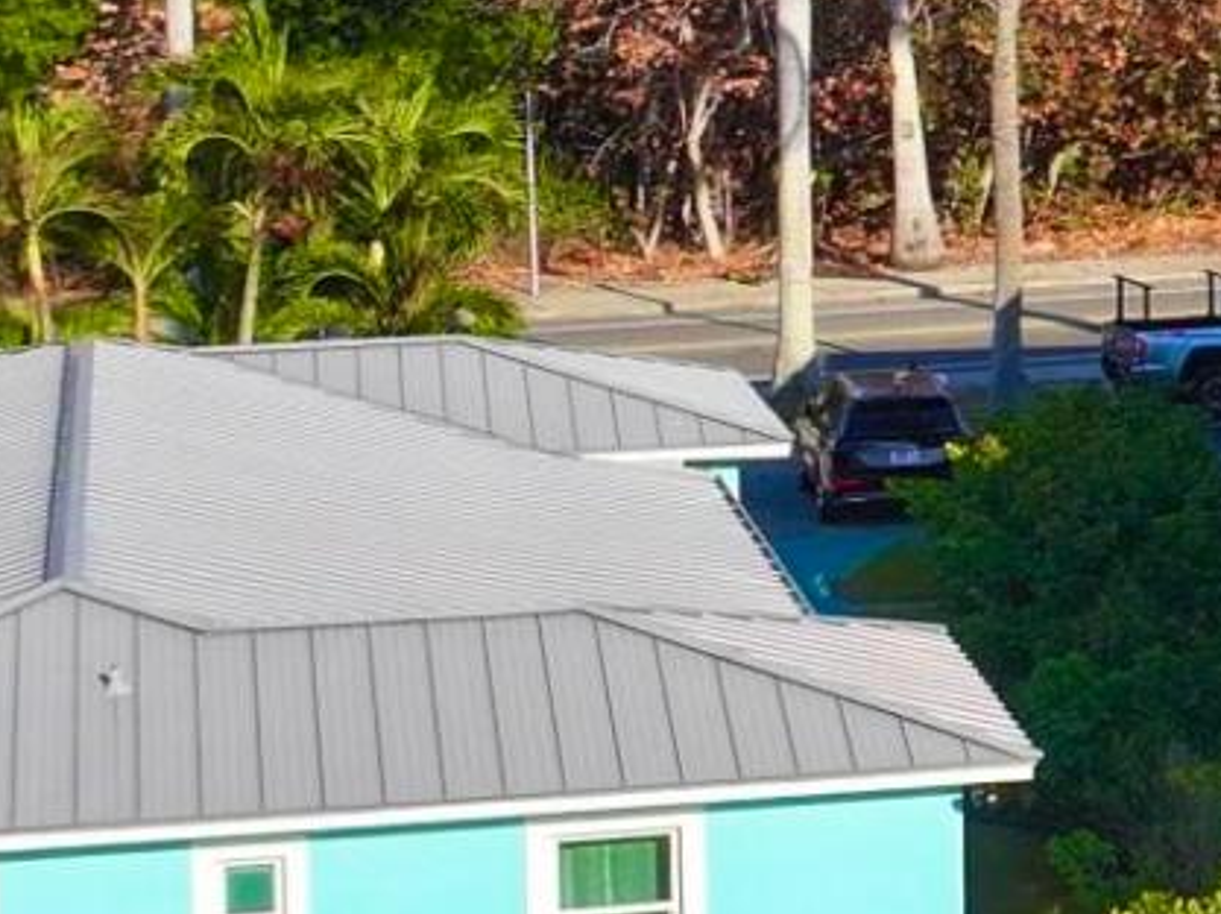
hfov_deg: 10.4
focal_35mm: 166
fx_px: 5850
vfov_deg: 8.9
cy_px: 100
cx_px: 2886
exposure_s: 1/2000
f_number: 2.8
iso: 130
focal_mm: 12.29
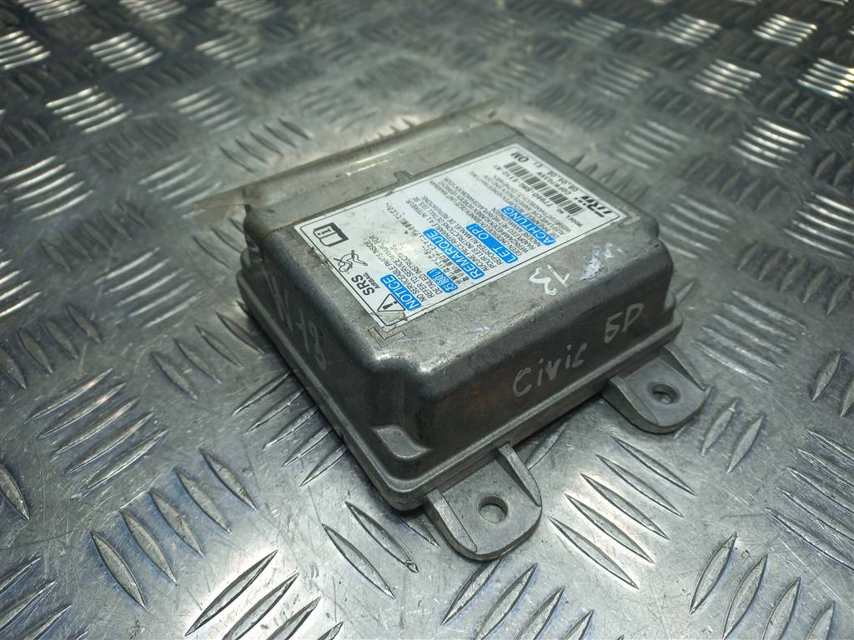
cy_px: 320
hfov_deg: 69.4
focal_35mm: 25
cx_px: 427
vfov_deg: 54.9
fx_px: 617
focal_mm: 4.6
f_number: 1.8
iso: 32
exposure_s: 1/100
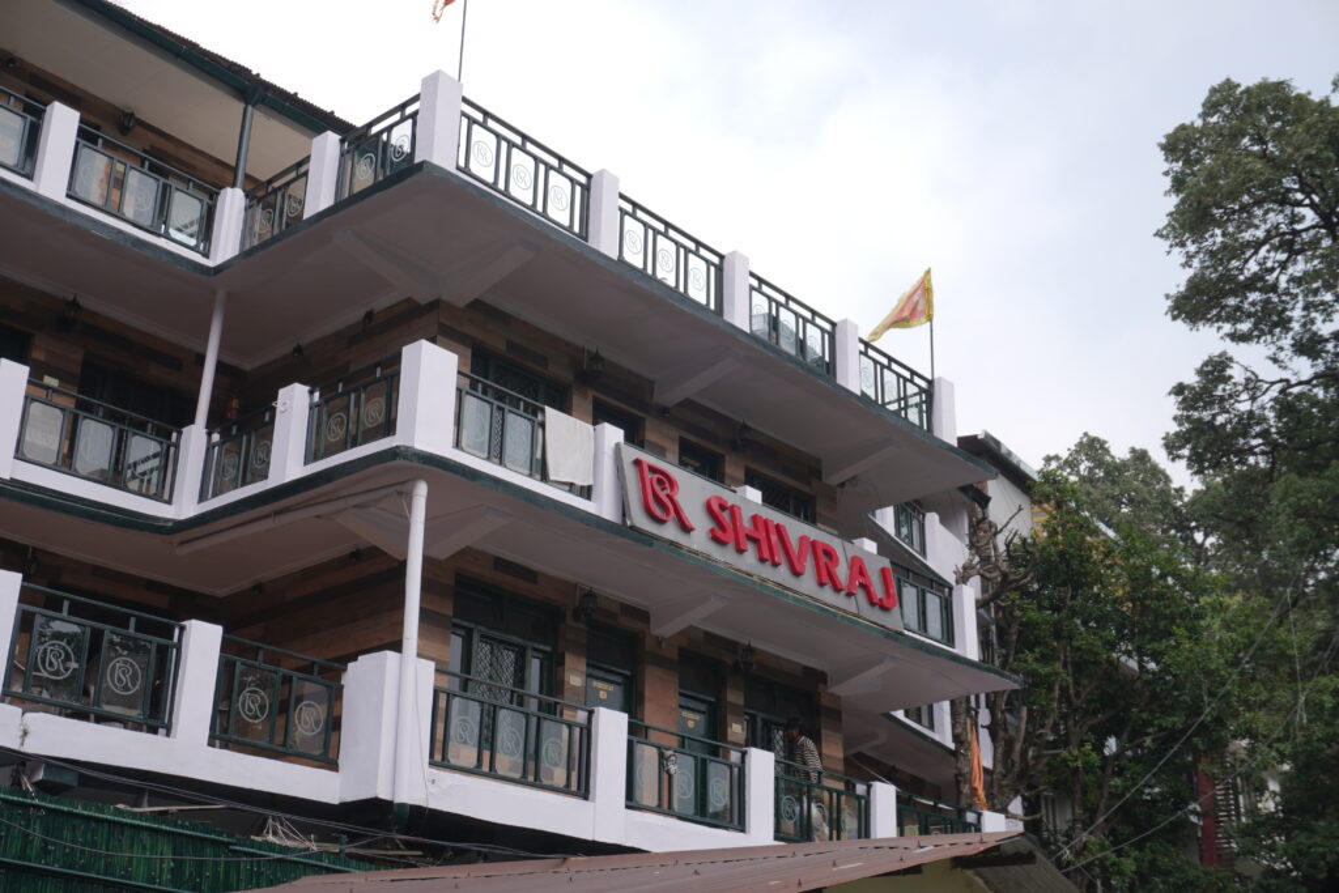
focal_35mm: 42
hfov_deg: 46.4
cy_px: 446
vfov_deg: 31.9
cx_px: 670
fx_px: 1562
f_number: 10
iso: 50
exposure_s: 1/50
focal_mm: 28
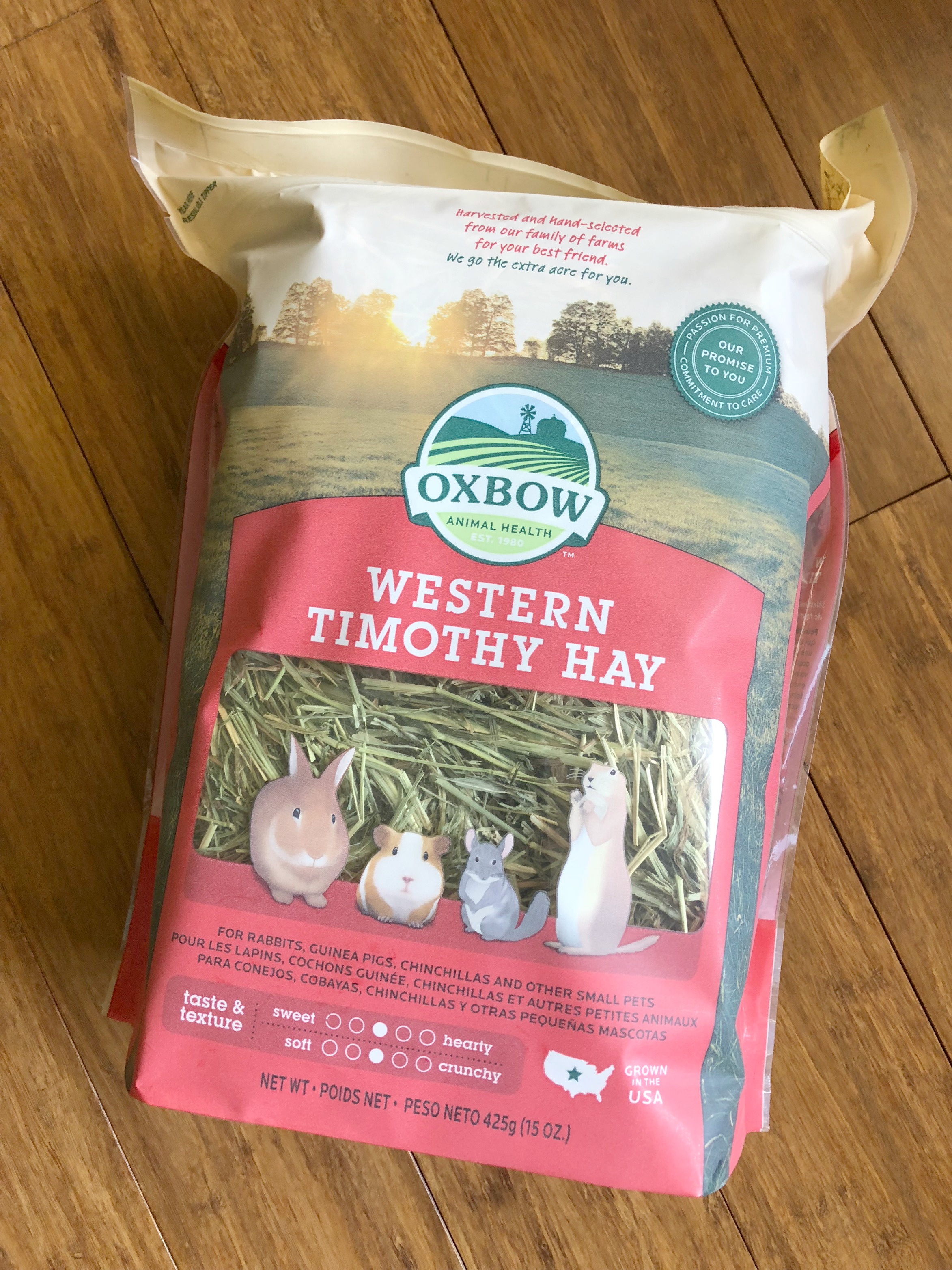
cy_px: 635
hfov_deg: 49.7
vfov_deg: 63.4
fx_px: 1027
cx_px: 476
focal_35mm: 28
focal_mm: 3.99
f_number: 1.8
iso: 50
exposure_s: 1/15
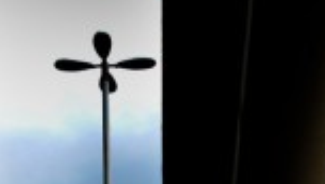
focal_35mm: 165
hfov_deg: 13.0
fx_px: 1424
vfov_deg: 6.3
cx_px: 107
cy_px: 679
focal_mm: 24
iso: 100
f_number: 8
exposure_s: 1/80
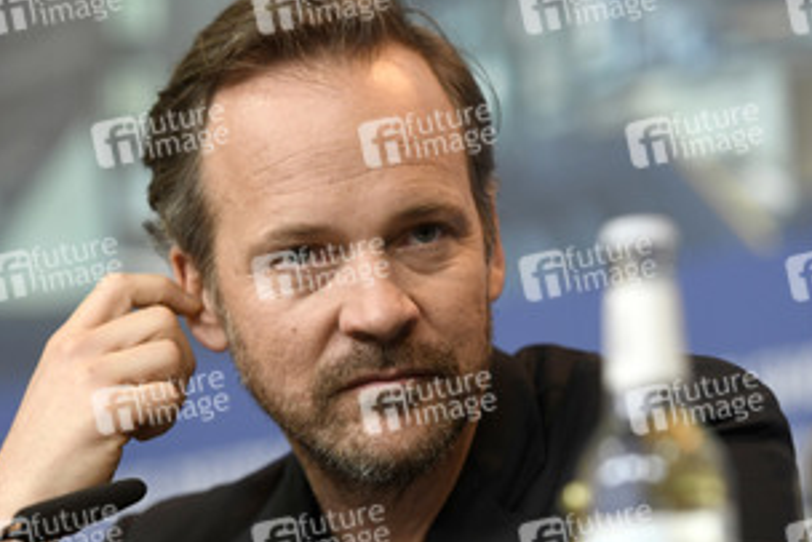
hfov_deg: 8.7
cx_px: 357
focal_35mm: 237
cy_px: 336
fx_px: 5348
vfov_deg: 5.8
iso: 1250
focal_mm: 160
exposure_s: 1/320
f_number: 3.2
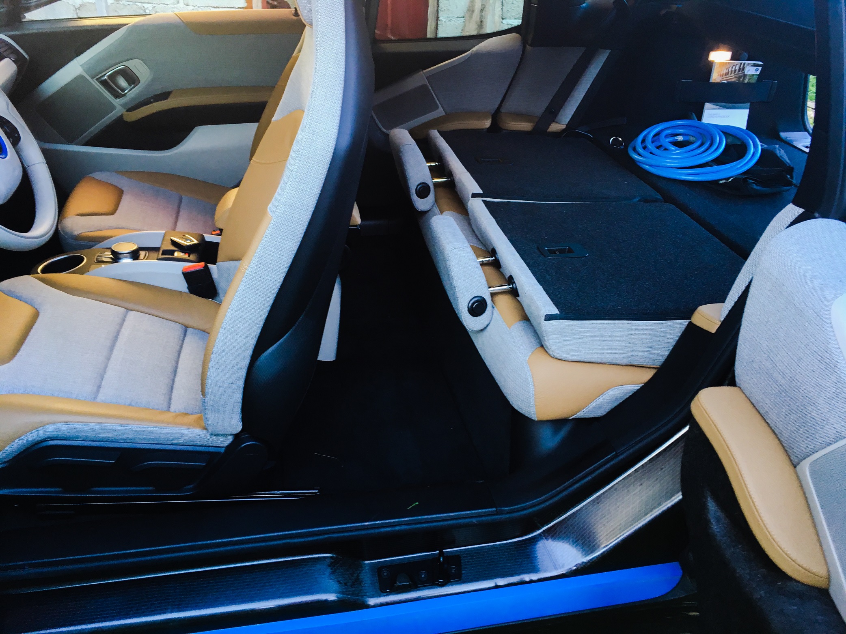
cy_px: 317
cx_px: 423
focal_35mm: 29
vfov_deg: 48.2
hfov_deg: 61.7
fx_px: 709
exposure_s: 1/33
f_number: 2.2
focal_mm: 4.15
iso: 25
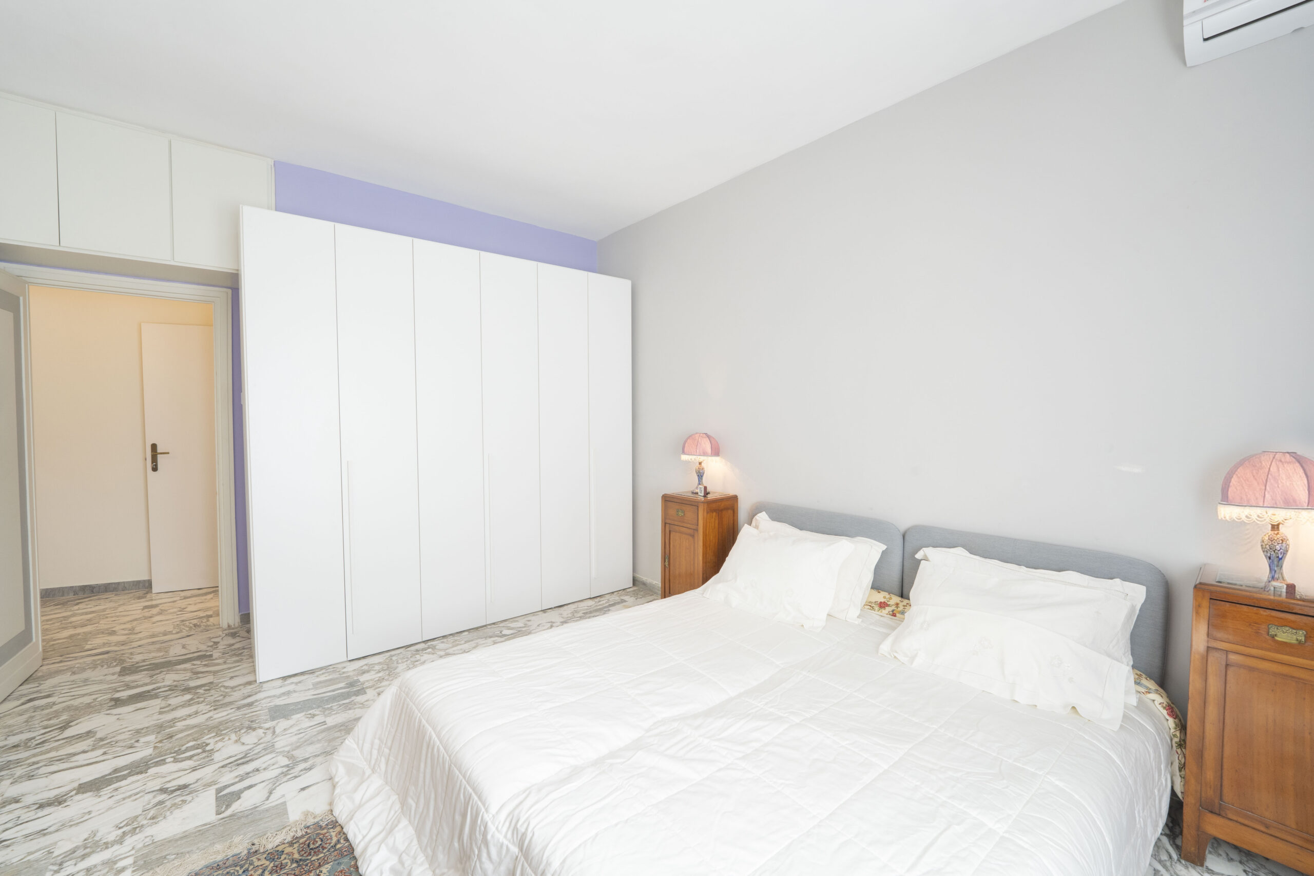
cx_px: 657
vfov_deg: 81.2
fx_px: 511
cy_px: 438
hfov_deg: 104.3
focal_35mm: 14
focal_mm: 14
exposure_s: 1/10
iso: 800
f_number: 11
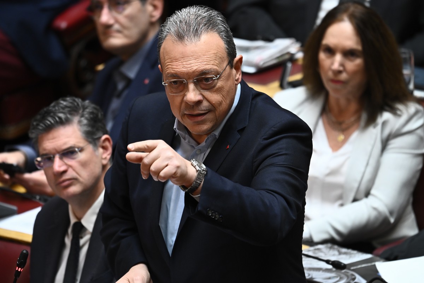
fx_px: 6360
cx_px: 212
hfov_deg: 3.8
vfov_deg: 2.5
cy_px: 142
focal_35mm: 540
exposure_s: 1/200
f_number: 6.3
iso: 2800
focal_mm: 540
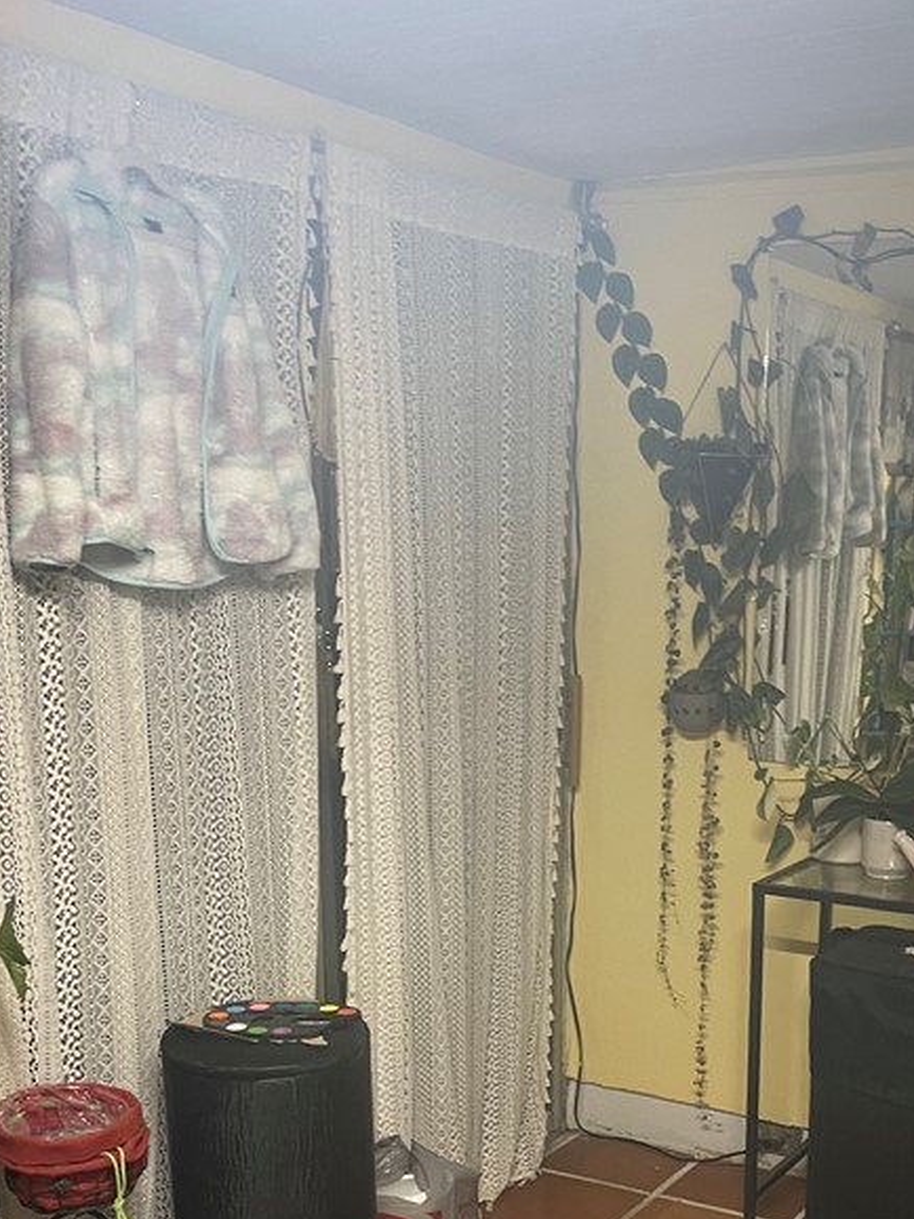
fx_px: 1620
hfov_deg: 31.3
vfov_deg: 39.9
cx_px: 588
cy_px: 941
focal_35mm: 46
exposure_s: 1/60
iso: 125
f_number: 1.6
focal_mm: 4.2
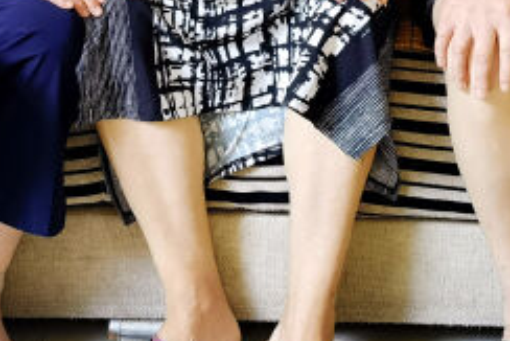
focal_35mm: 92
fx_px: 1304
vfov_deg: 13.8
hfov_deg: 22.1
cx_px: 284
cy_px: -205
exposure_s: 1/100
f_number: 1.9
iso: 160
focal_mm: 6.67
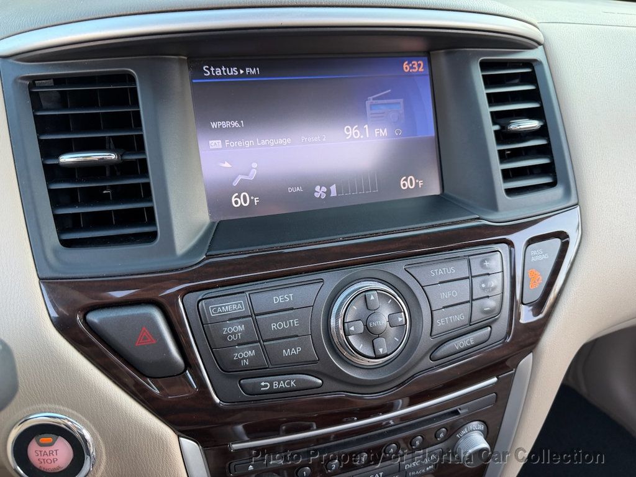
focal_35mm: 24
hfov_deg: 71.6
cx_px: 318
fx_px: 441
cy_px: 238
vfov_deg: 56.8
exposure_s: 1/121
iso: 200
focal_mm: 6.76
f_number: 1.78
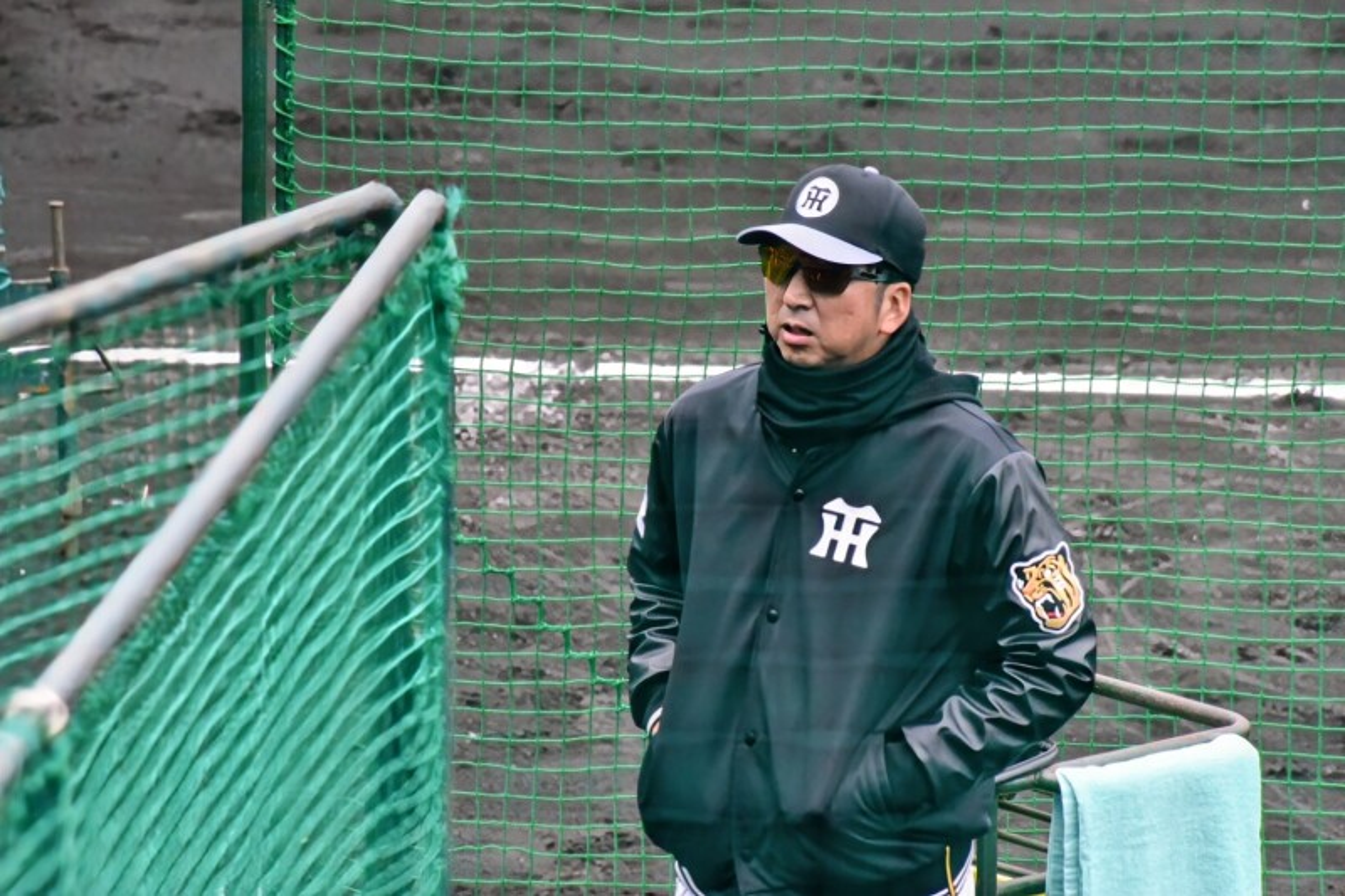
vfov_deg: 3.4
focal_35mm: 400
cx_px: 672
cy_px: 448
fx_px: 14940
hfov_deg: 5.2
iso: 7200
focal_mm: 400
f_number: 6.3
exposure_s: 1/4000
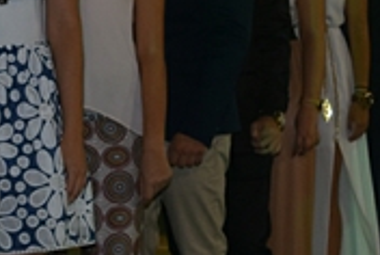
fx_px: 1618
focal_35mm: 153
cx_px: 86
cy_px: 120
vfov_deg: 9.0
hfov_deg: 13.3
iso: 400
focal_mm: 18
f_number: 3.5
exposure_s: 1/80
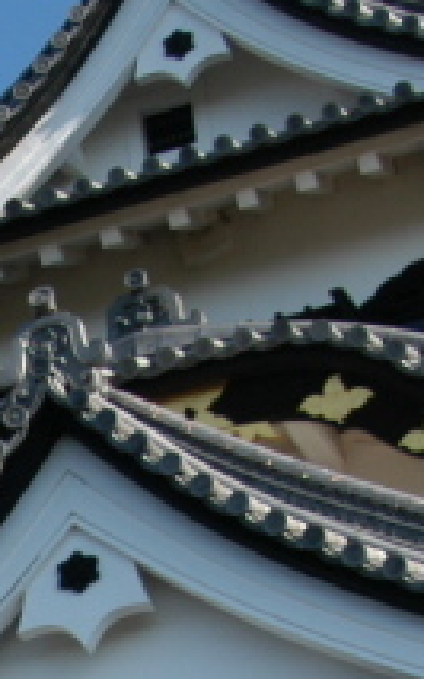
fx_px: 3256
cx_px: -319
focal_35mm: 176
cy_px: 853
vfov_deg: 11.6
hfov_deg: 7.3
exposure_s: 1/320
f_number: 9
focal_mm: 24
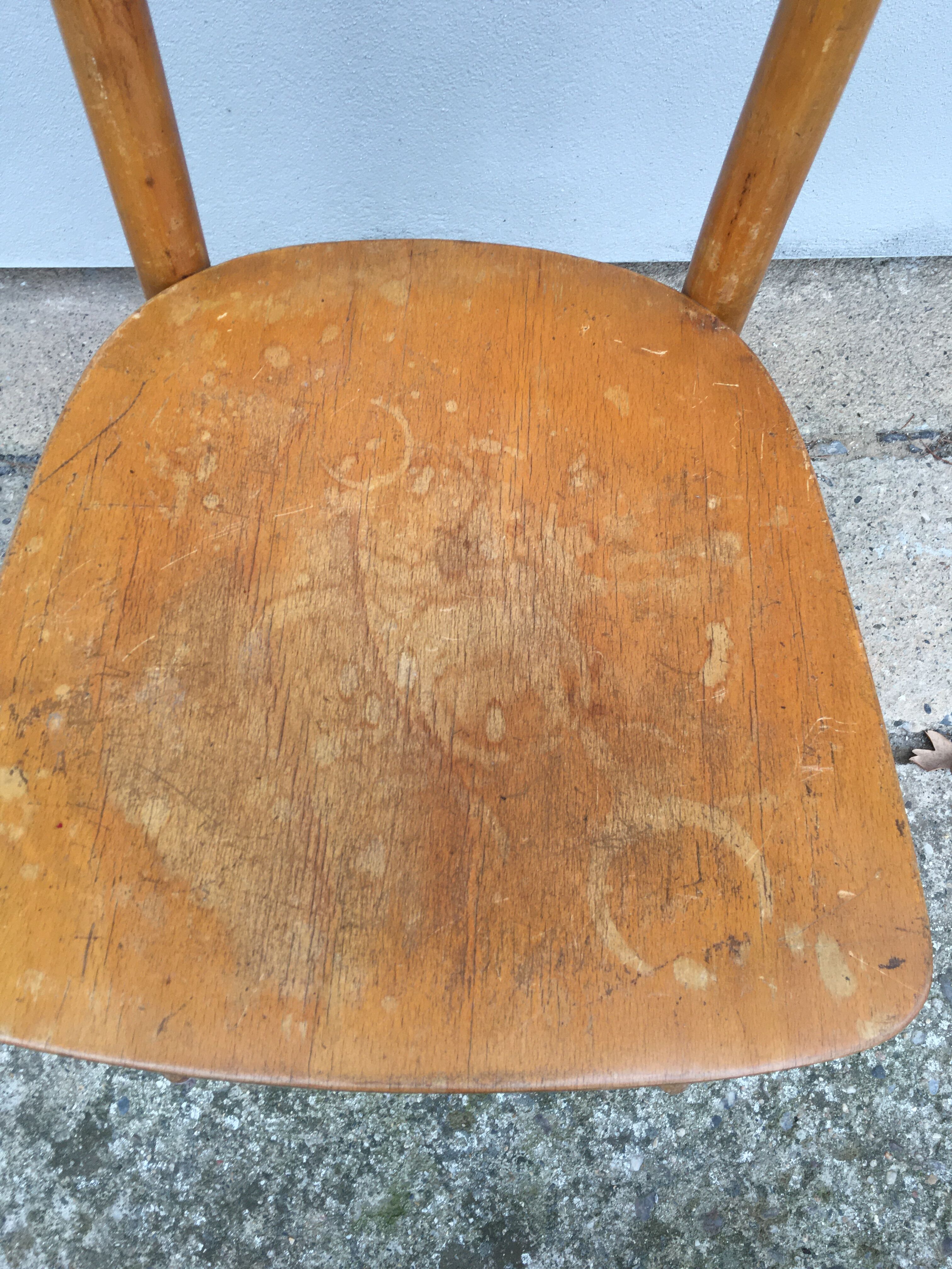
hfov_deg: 48.2
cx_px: 476
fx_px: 1063
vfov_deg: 61.7
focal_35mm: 29
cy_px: 634
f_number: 2.2
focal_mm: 4.15
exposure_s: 1/100
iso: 40
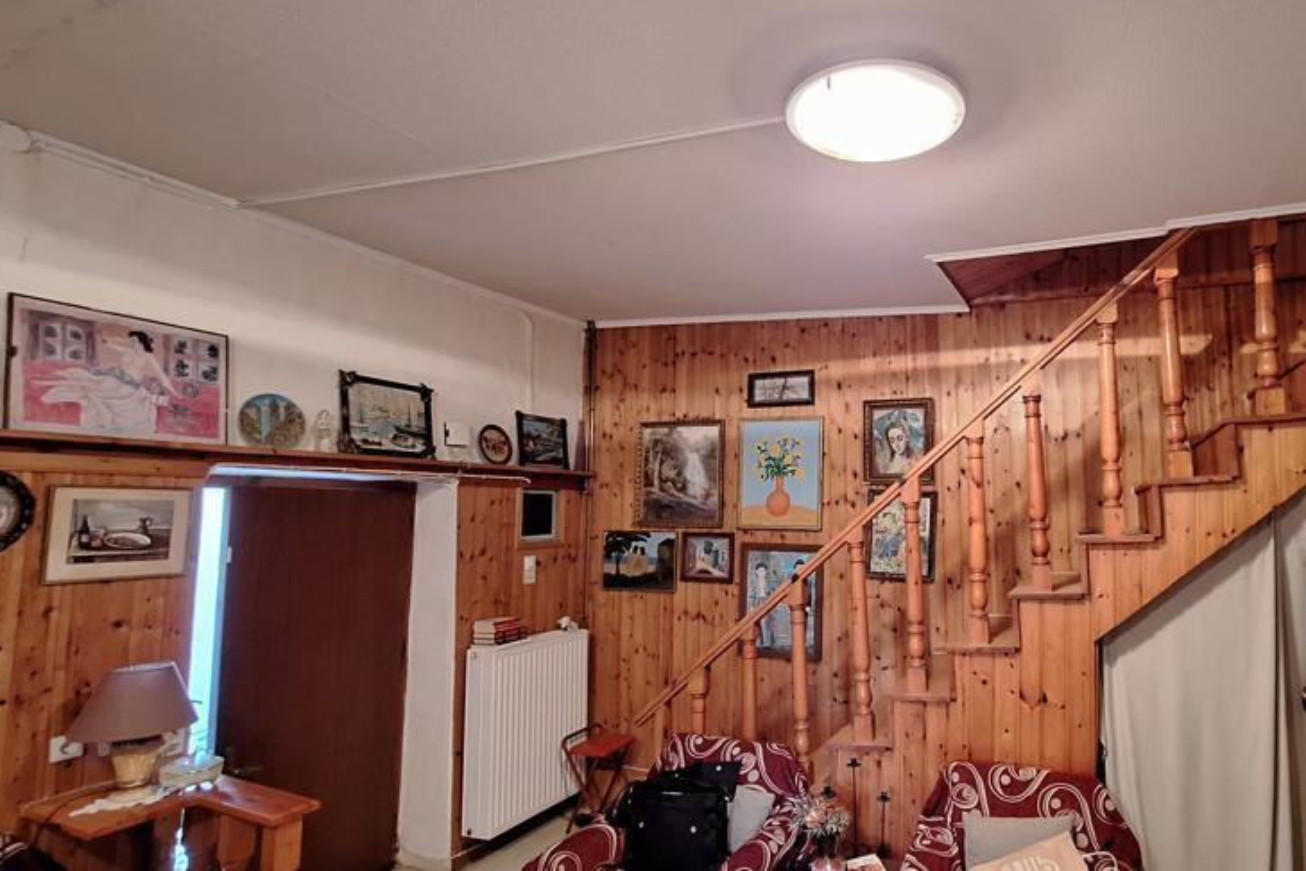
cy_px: 441
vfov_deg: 64.6
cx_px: 847
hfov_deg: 84.5
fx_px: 689
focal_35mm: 19
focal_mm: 1.74
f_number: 2.2
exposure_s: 1/20
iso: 400
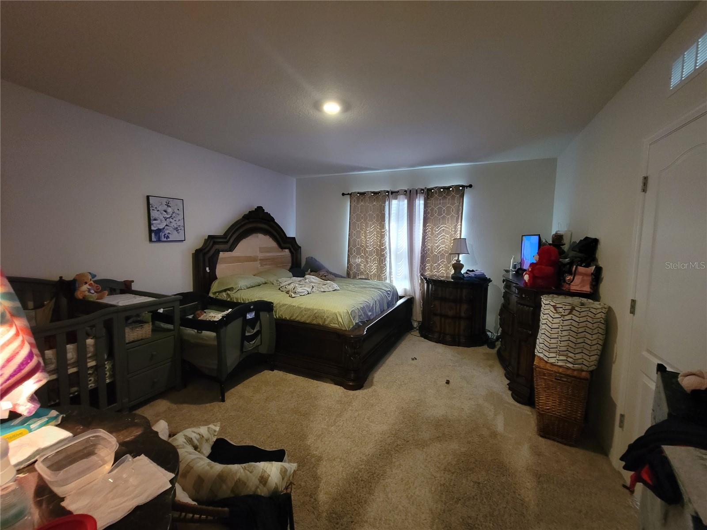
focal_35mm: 13
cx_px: 354
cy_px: 265
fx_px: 266
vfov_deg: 89.9
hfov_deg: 106.2
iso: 640
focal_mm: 2.2
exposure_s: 1/24
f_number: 2.2
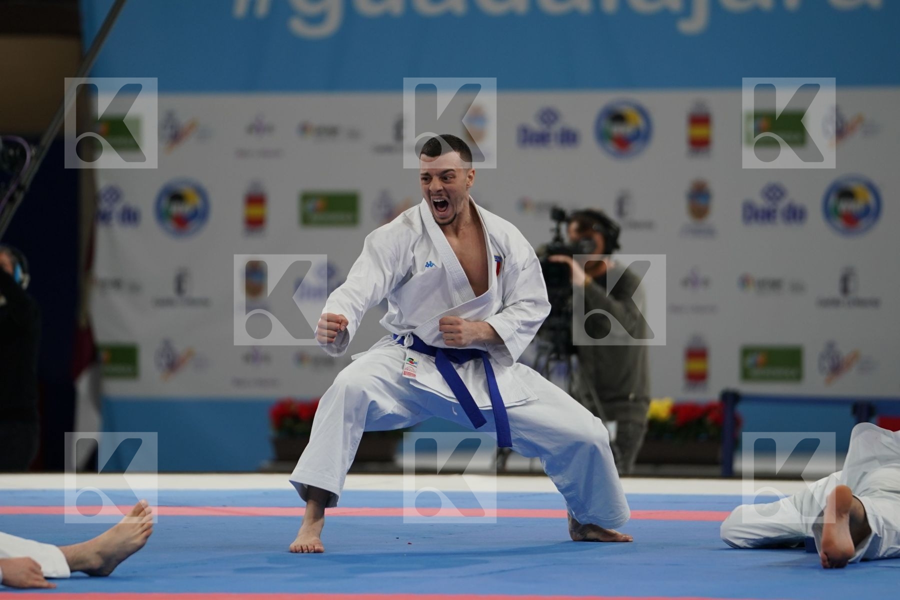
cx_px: 450
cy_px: 300
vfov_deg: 4.6
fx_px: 7499
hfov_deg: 6.9
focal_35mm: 300
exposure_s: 1/250
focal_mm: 200
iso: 320
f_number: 2.8
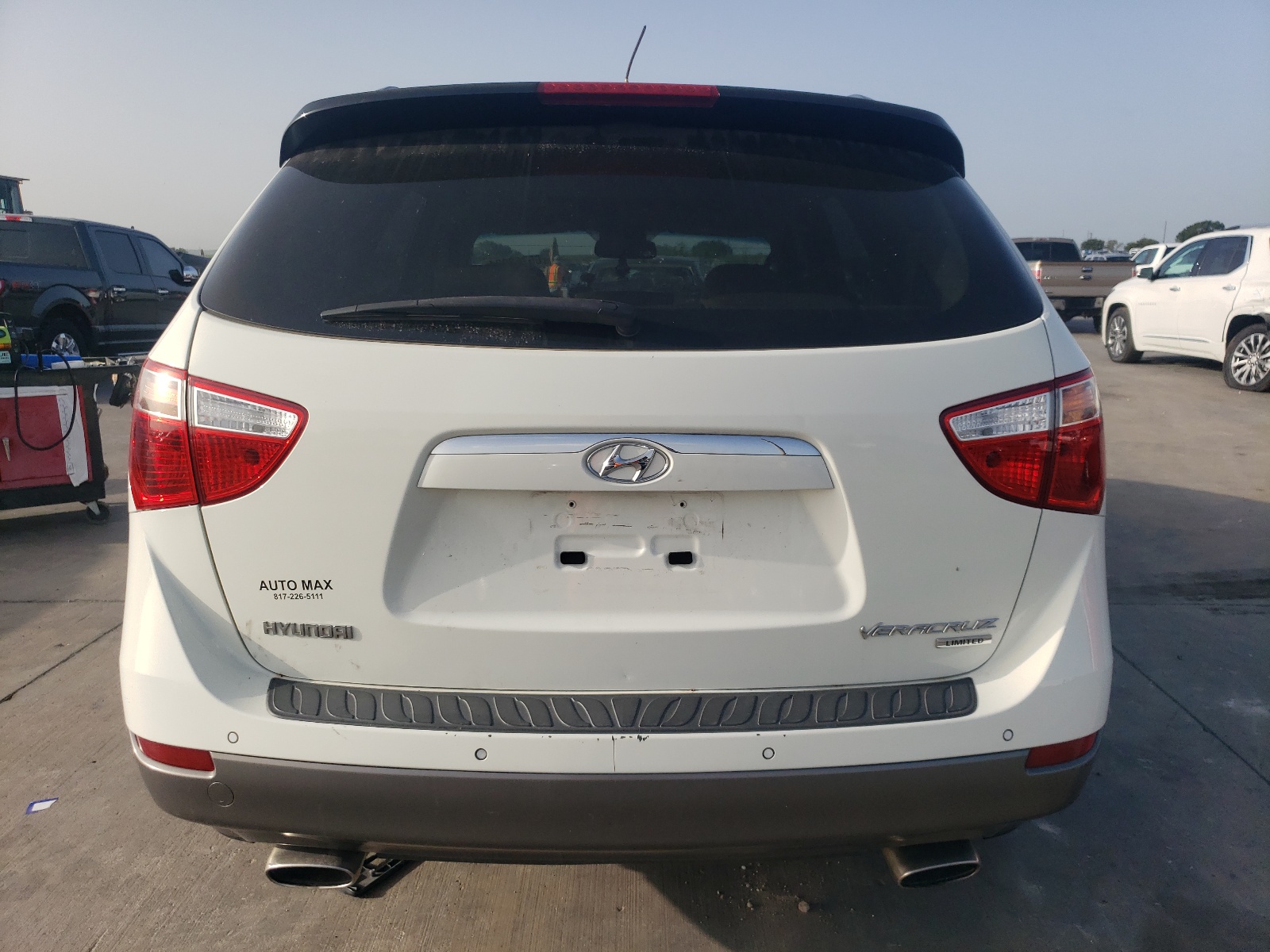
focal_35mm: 26
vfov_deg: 53.1
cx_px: 635
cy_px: 476
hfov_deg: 67.3
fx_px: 954
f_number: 1.5
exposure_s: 1/3333
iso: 50
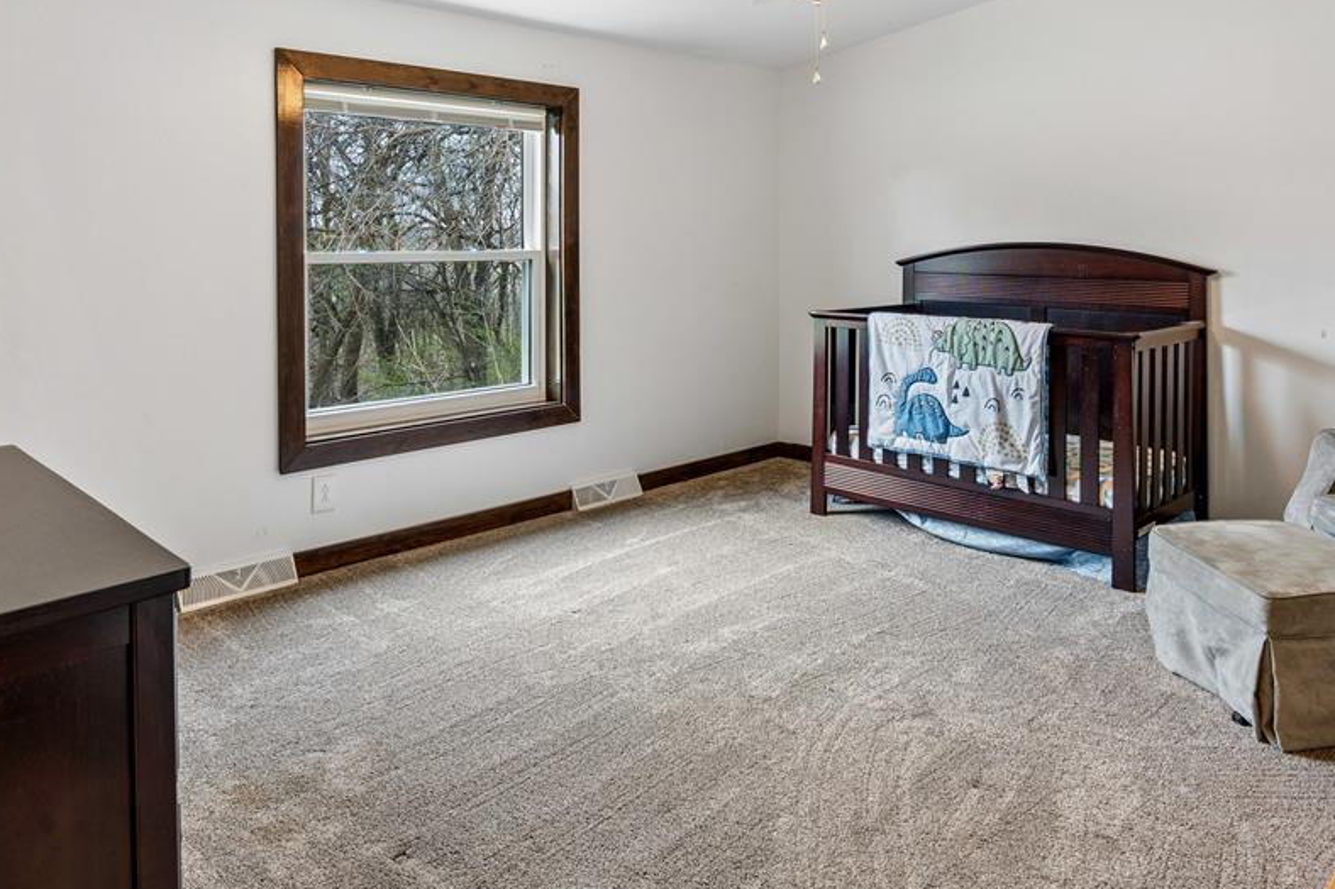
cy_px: 255
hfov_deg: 69.3
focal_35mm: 26
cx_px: 712
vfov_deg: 48.2
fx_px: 964
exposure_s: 1/8
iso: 400
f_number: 9
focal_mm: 16
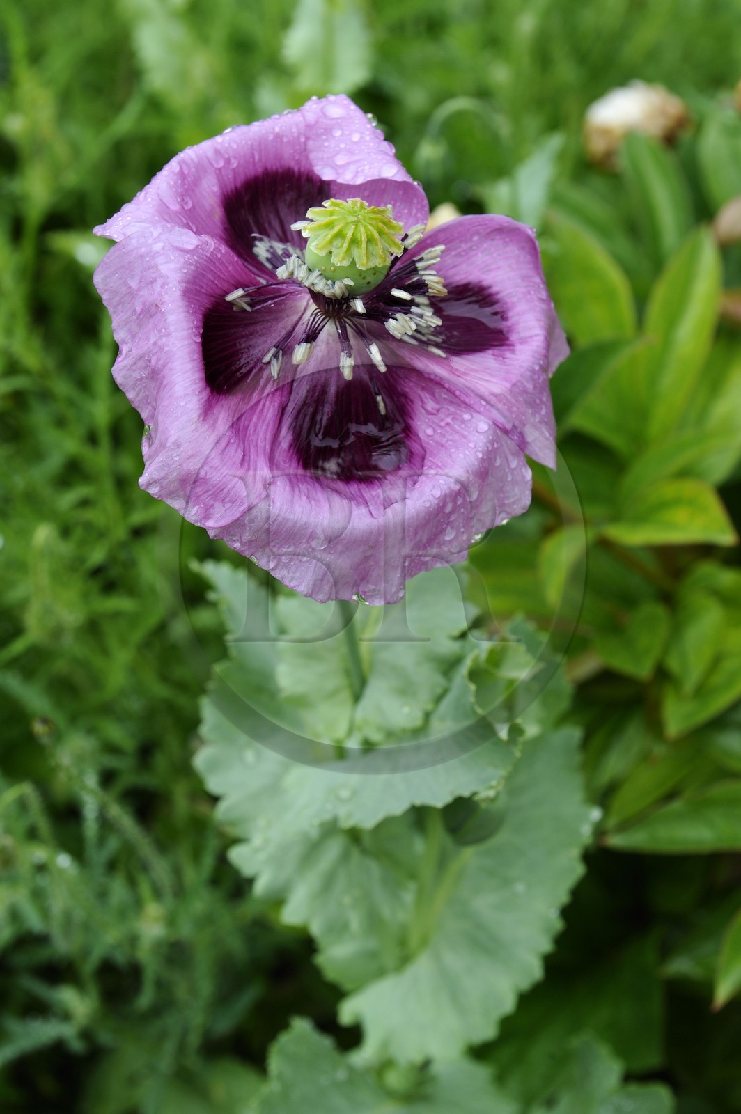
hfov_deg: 19.4
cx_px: 370
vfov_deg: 28.9
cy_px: 557
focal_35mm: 70
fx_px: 2165
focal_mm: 70
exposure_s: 1/100
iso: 400
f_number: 9
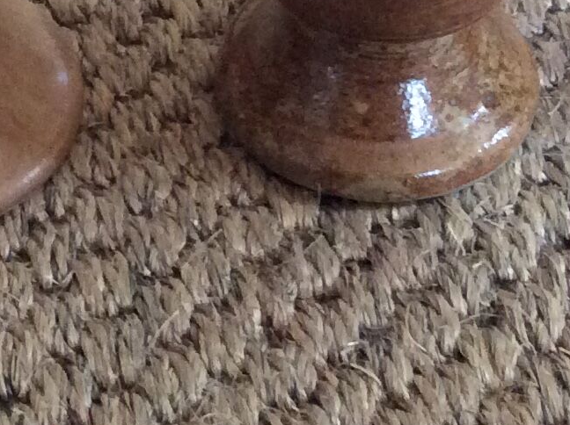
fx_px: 2105
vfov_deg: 11.1
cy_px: -202
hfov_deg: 15.3
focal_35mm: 128
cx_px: 69
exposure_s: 1/25
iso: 200
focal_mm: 3.3
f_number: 2.4
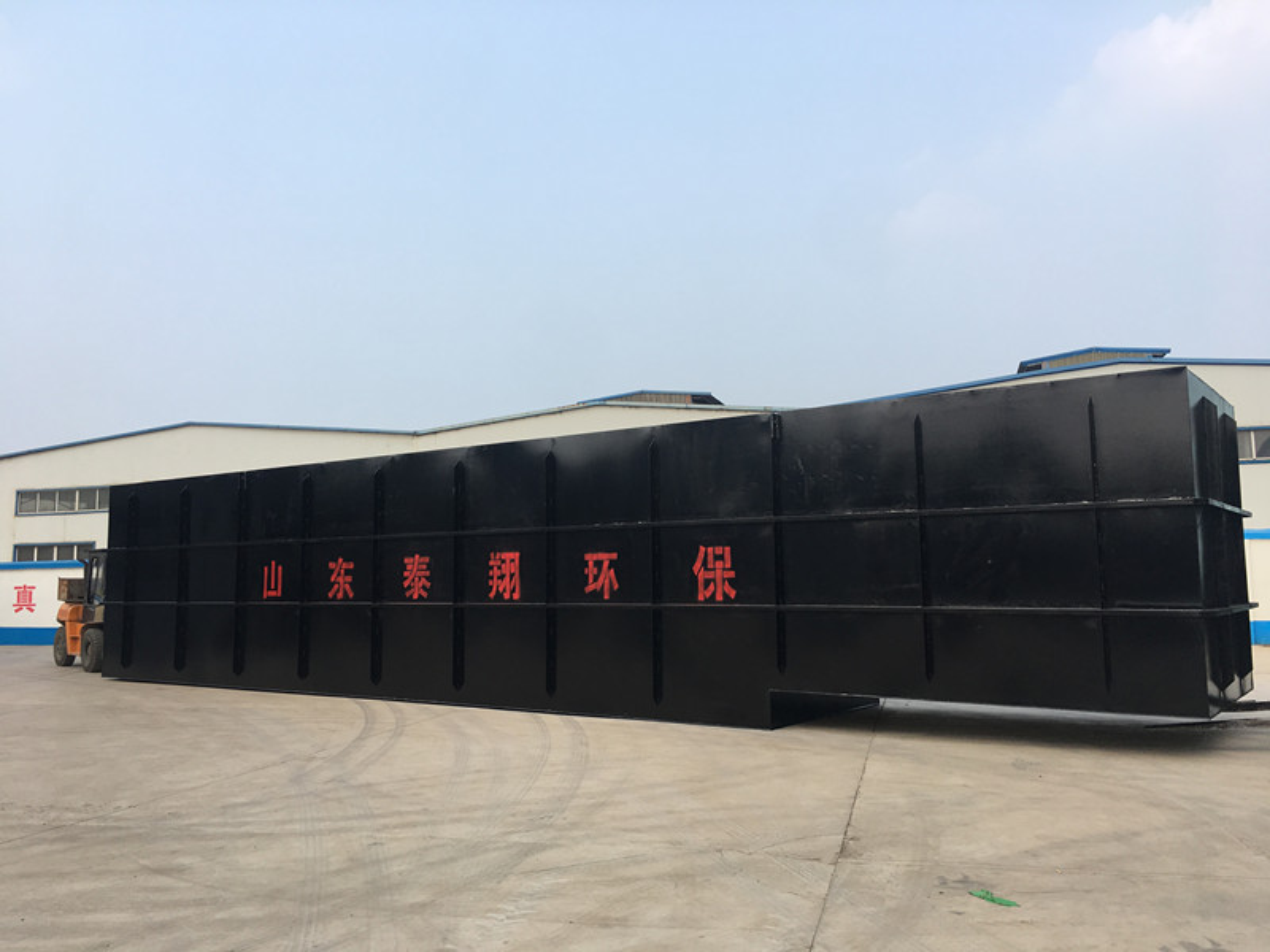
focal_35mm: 29
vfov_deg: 48.2
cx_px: 635
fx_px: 1064
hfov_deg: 61.7
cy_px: 476
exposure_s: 1/864
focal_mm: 4.15
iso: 25
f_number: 2.2
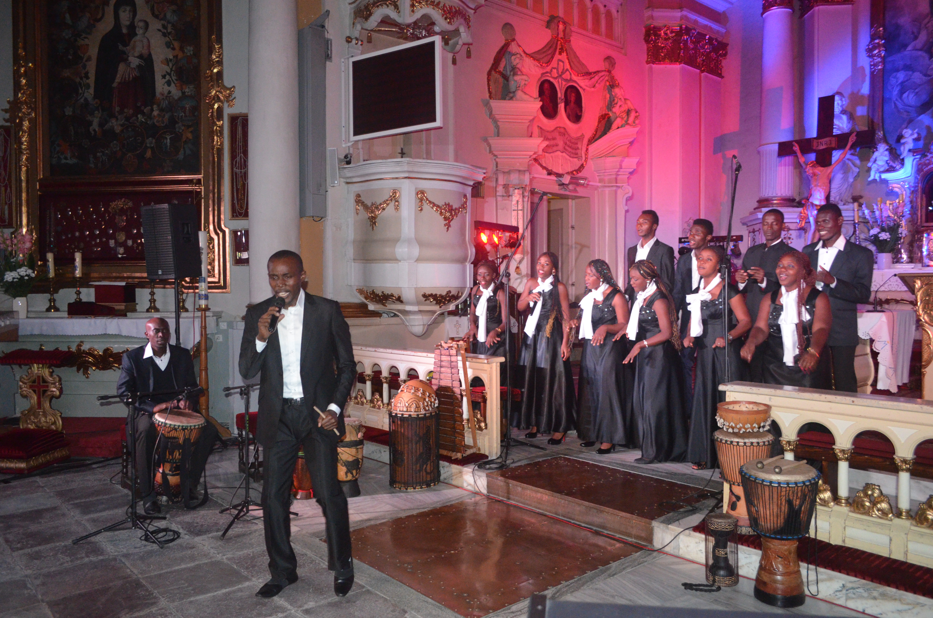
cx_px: 466
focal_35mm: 27
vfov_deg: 47.7
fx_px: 698
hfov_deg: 67.5
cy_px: 309
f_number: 3.5
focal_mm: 18
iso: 3200
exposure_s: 1/60
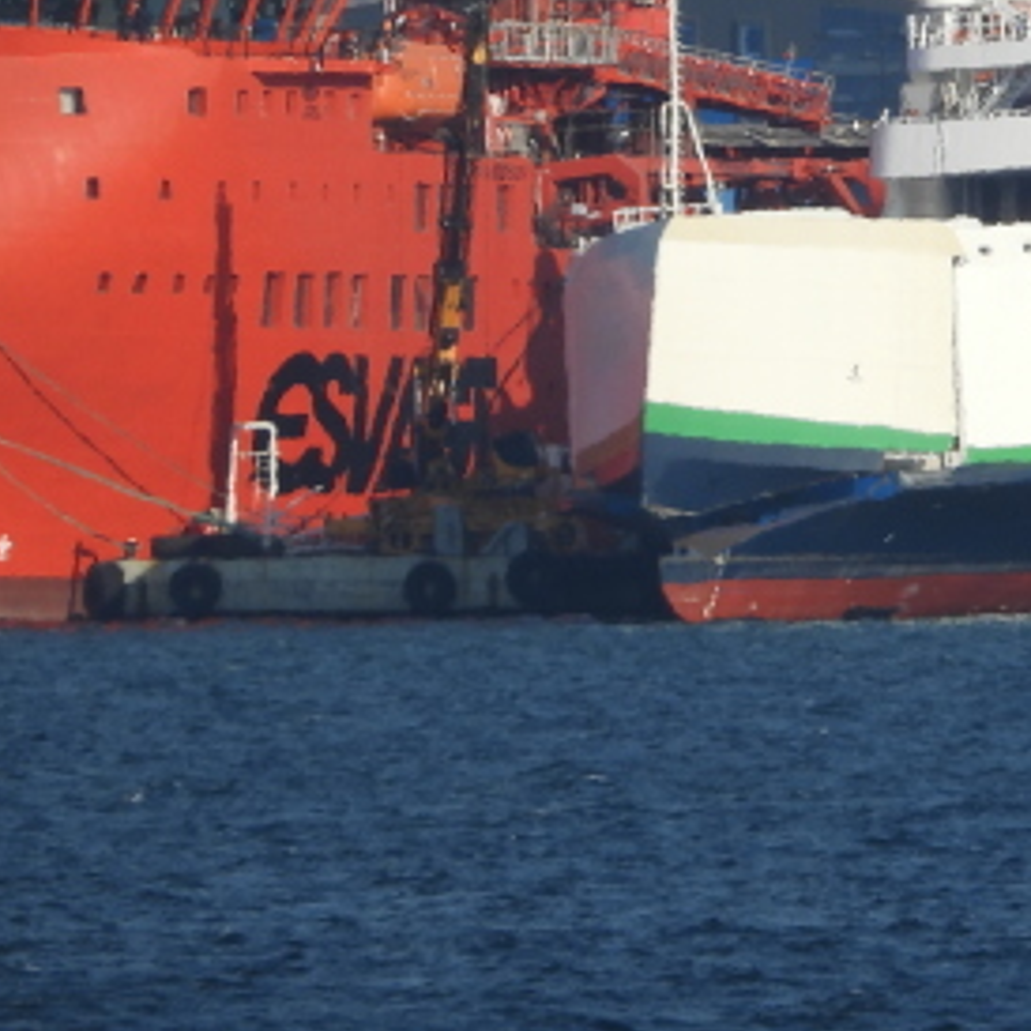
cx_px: 1475
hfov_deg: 0.7
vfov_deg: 0.7
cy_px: -41
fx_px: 80805
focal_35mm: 2398
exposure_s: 1/640
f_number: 5.6
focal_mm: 167
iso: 100
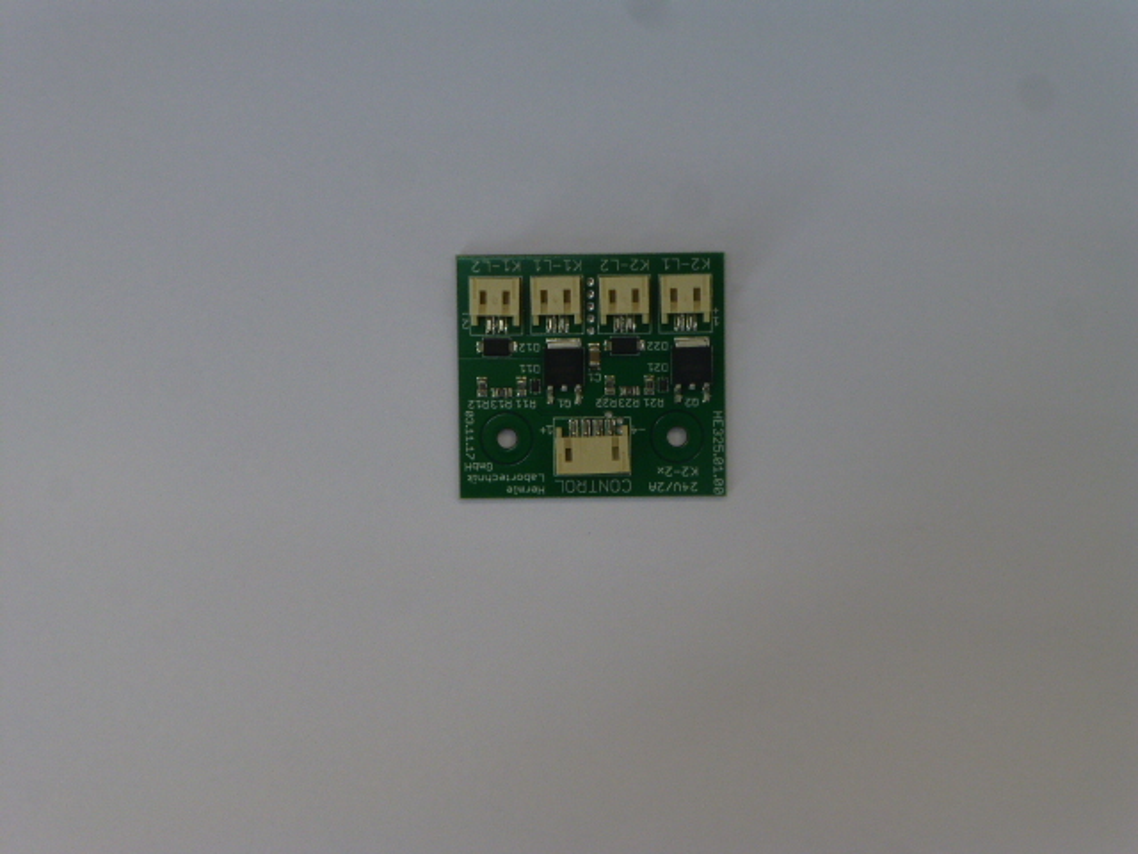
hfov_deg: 20.4
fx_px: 3156
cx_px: 569
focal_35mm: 96
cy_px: 427
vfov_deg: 15.4
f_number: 5.3
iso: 200
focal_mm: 17.1
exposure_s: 1/60
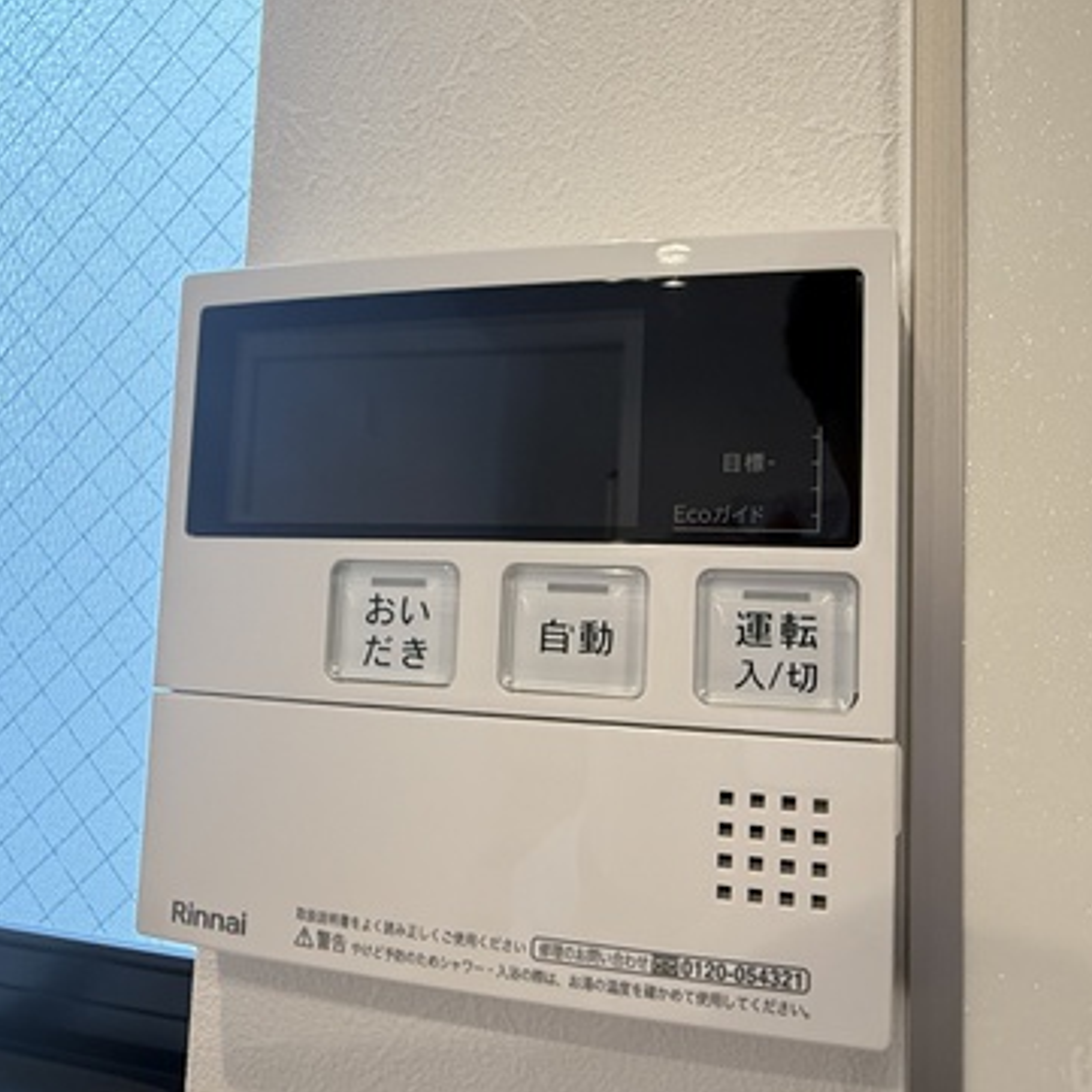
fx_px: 857
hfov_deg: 64.8
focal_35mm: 24
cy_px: 534
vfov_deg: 65.0
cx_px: 617
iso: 250
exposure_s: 1/60
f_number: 2.2
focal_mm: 2.22
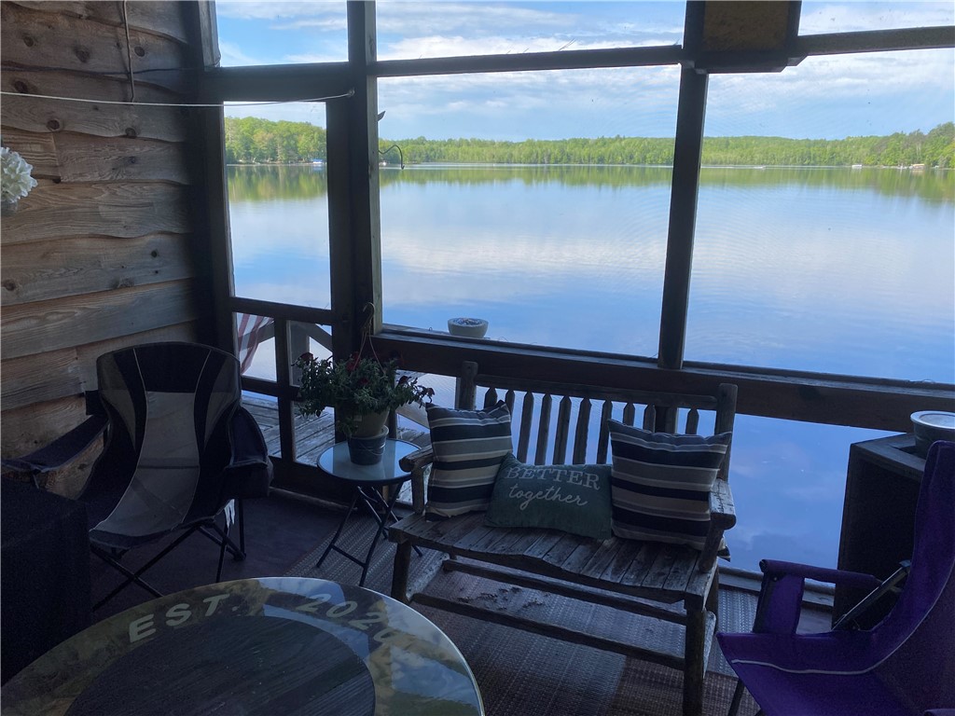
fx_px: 717
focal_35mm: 26
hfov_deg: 67.3
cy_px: 358
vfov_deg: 53.1
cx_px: 478
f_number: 1.8
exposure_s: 1/884
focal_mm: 4.25
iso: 32
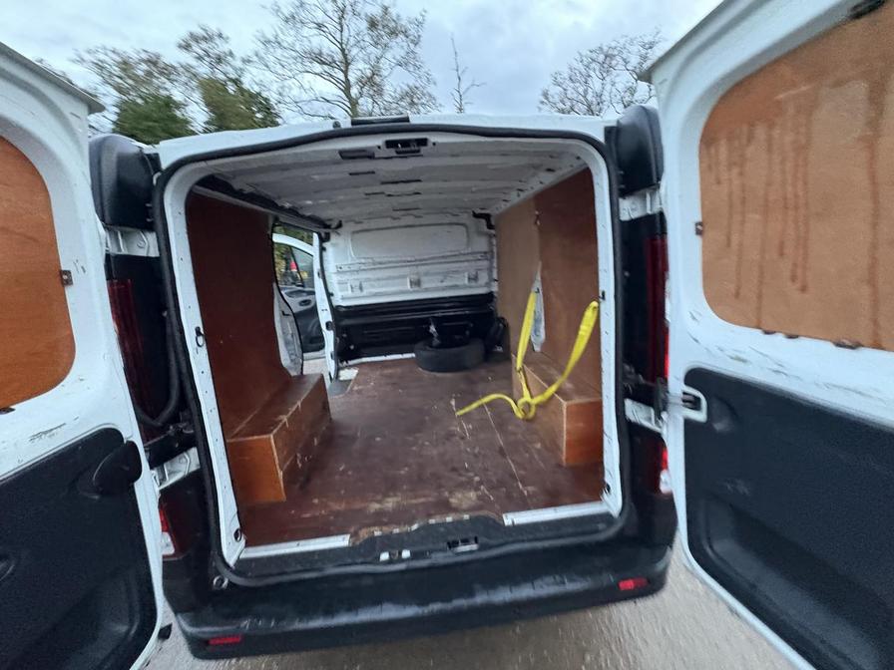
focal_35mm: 14
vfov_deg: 85.7
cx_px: 447
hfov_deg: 102.1
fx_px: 362
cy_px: 335
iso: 1000
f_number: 2.2
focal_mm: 2.22
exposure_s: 1/45
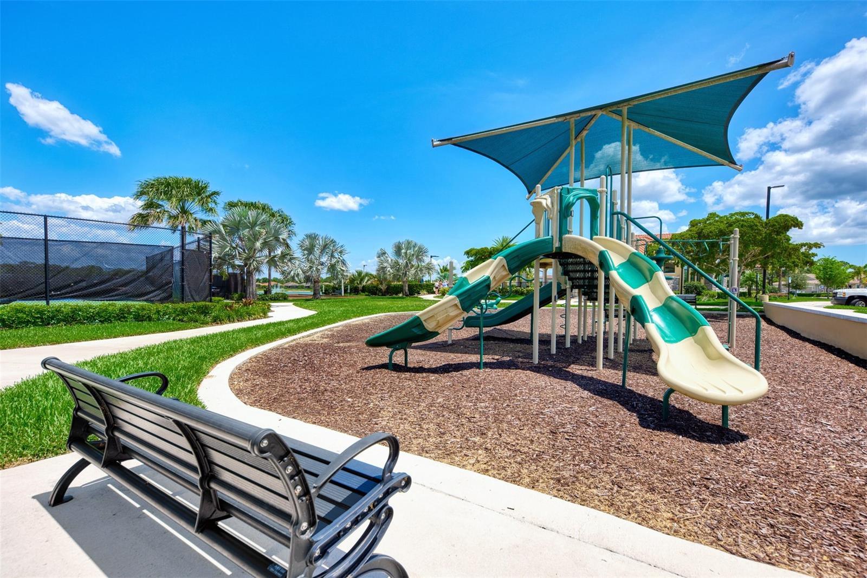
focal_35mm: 15
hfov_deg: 100.4
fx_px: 361
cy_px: 289
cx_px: 434
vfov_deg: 77.3
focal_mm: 15
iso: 200
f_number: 7.1
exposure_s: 1/3200
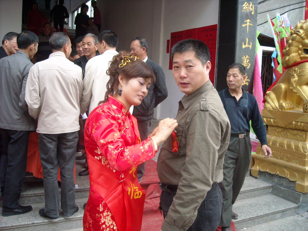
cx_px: 154
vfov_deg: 40.7
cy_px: 116
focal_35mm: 35
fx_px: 311
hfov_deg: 52.6
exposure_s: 1/60
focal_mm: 5.7
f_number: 2.8
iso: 218
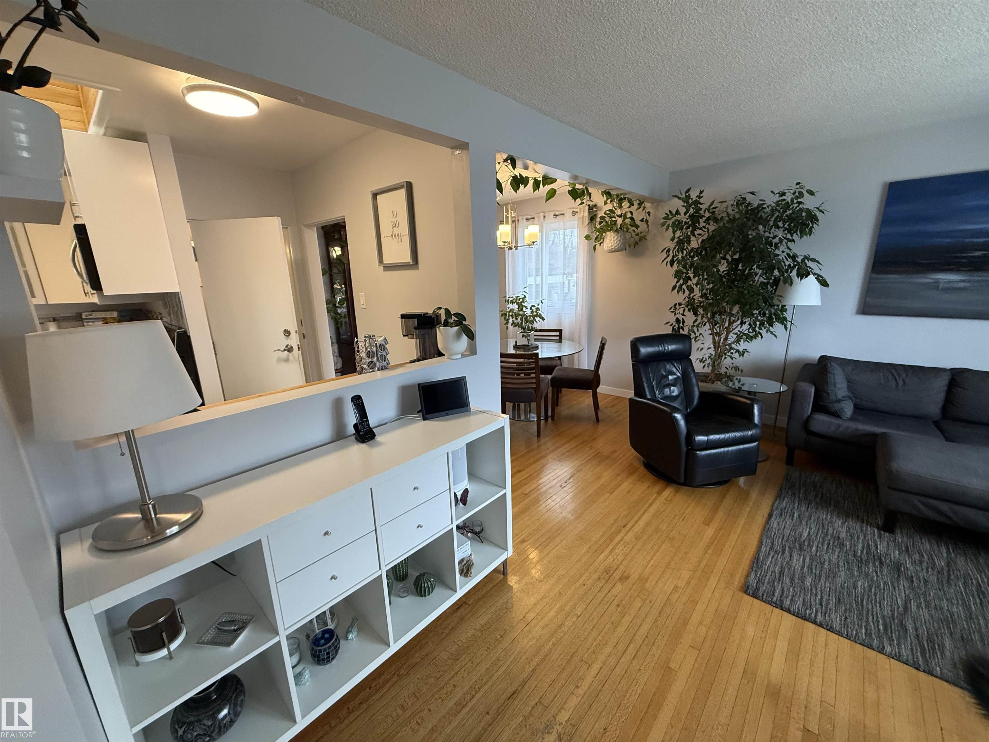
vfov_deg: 85.7
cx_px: 494
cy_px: 371
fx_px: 400
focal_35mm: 14
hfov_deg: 102.1
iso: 250
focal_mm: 2.22
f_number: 2.2
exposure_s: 1/120
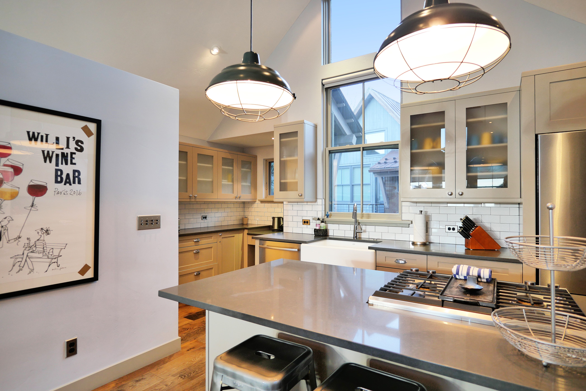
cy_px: 196
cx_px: 293
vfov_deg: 67.4
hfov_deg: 90.0
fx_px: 293
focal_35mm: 18
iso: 800
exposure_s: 1/60
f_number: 1.7
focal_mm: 9
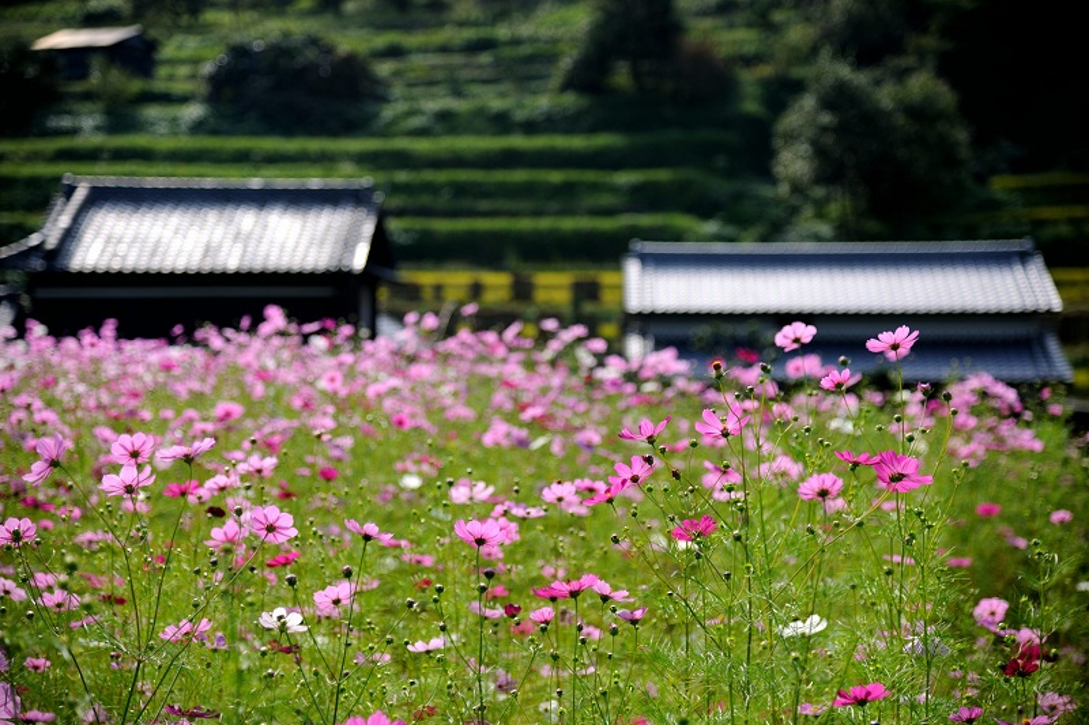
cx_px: 544
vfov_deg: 16.6
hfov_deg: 24.8
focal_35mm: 82
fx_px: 2480
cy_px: 362
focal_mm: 82
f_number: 4
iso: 100
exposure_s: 1/250
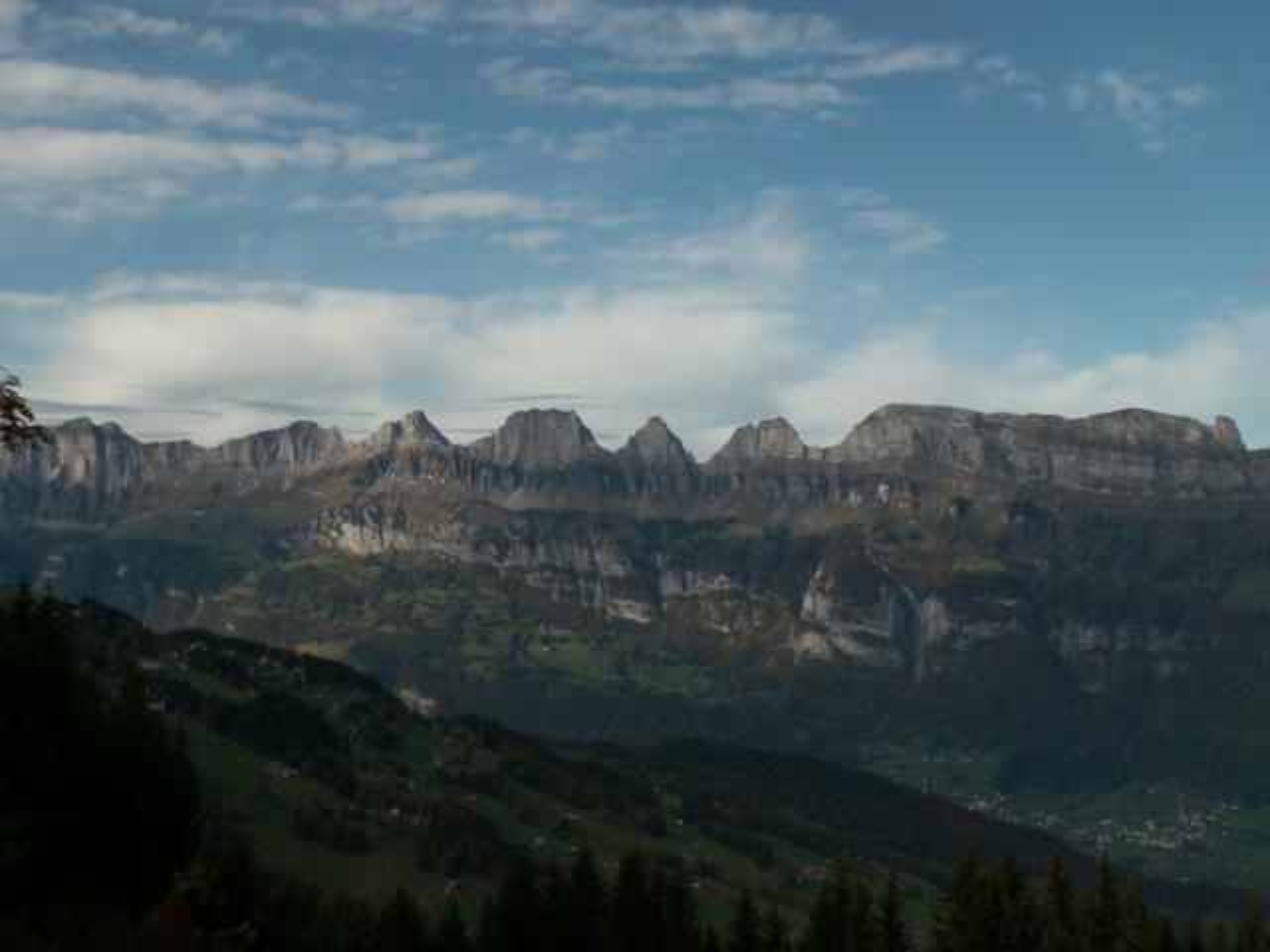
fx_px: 1578
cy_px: 476
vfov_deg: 33.6
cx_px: 635
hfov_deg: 43.9
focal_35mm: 43
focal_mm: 7.22
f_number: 8
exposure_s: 1/200
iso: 50
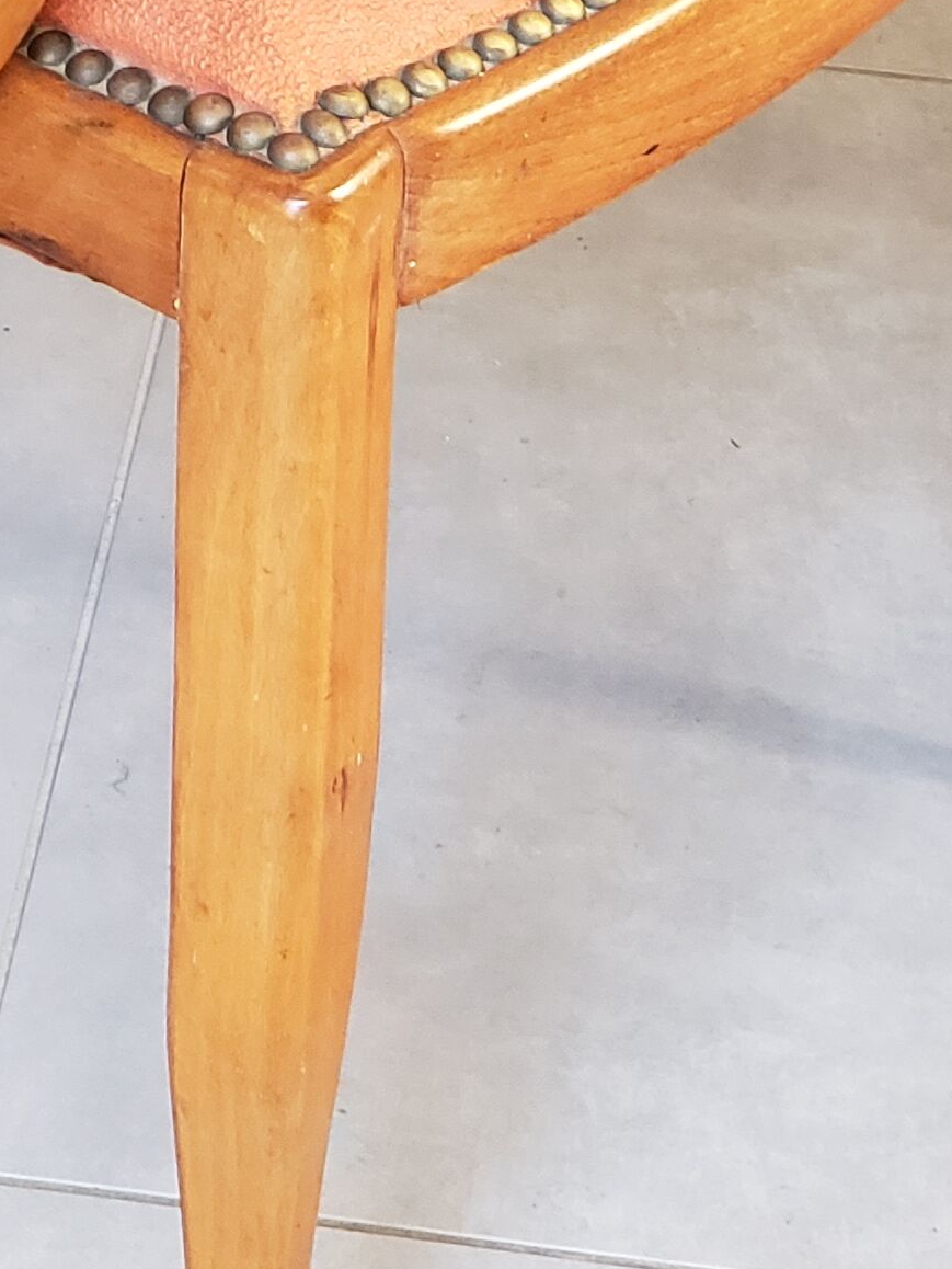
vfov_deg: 10.7
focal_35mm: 181
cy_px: -259
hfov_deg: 8.2
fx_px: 6635
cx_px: -8
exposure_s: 1/30
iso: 160
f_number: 2.4
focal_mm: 6
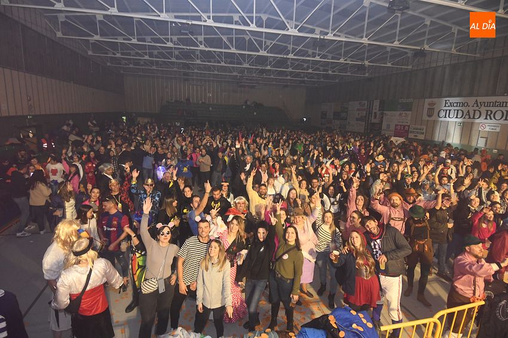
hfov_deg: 90.0
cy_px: 169
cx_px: 254
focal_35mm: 18
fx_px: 254
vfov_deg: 67.3
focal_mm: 12
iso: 2500
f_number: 4
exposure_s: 1/50
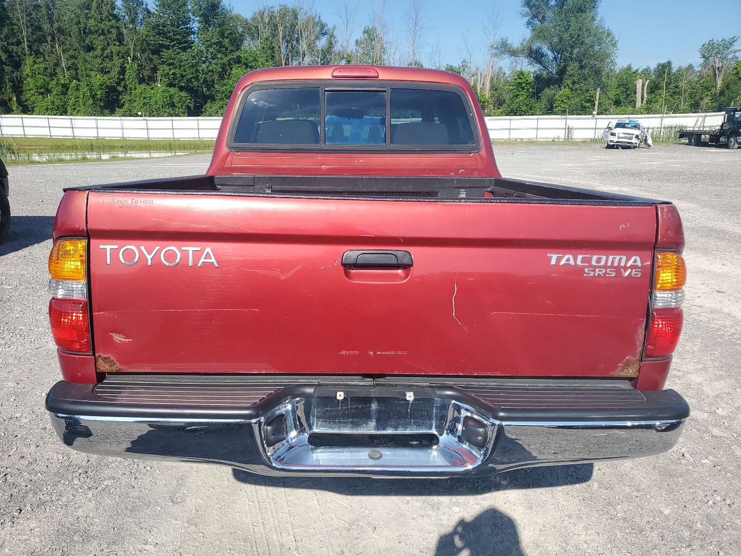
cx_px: 370
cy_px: 278
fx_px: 557
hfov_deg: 67.3
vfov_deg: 53.1
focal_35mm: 26
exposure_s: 1/2500
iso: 50
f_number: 1.5
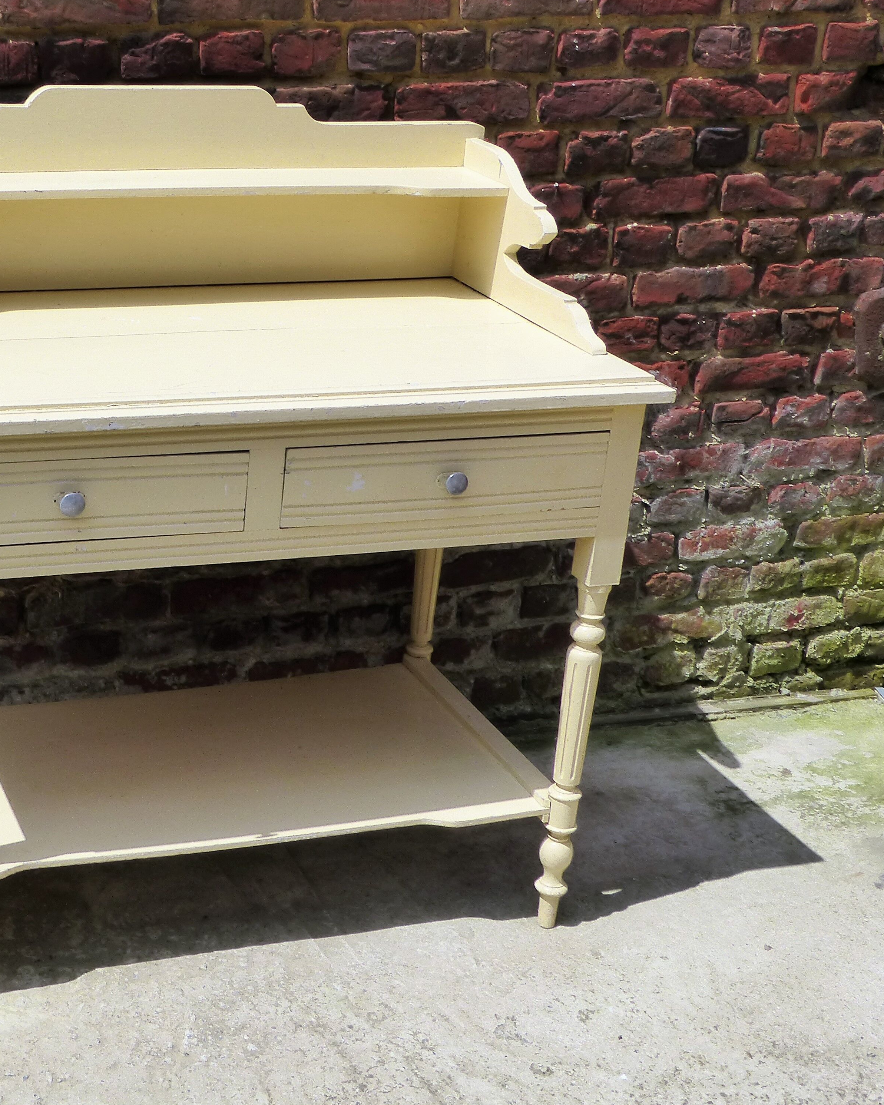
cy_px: 551
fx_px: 1799
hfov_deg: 27.0
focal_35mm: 55
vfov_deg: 34.1
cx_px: 159
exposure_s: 1/800
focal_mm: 7.4
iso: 200
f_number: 7.1
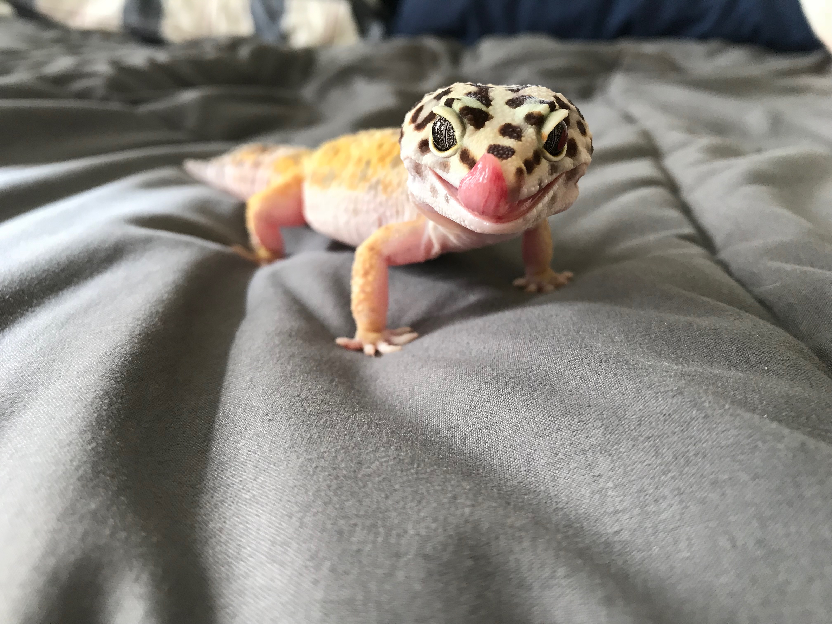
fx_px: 673
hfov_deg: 63.4
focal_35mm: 28
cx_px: 416
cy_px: 312
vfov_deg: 49.7
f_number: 1.8
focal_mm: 3.99
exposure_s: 1/30
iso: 20
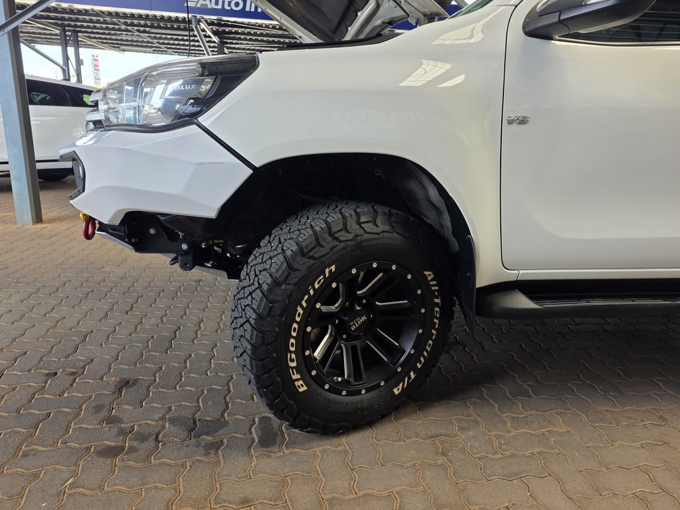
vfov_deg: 58.9
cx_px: 340
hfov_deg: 73.9
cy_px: 255
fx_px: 452
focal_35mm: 23
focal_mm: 6.25
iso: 40
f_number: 1.7
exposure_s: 1/180
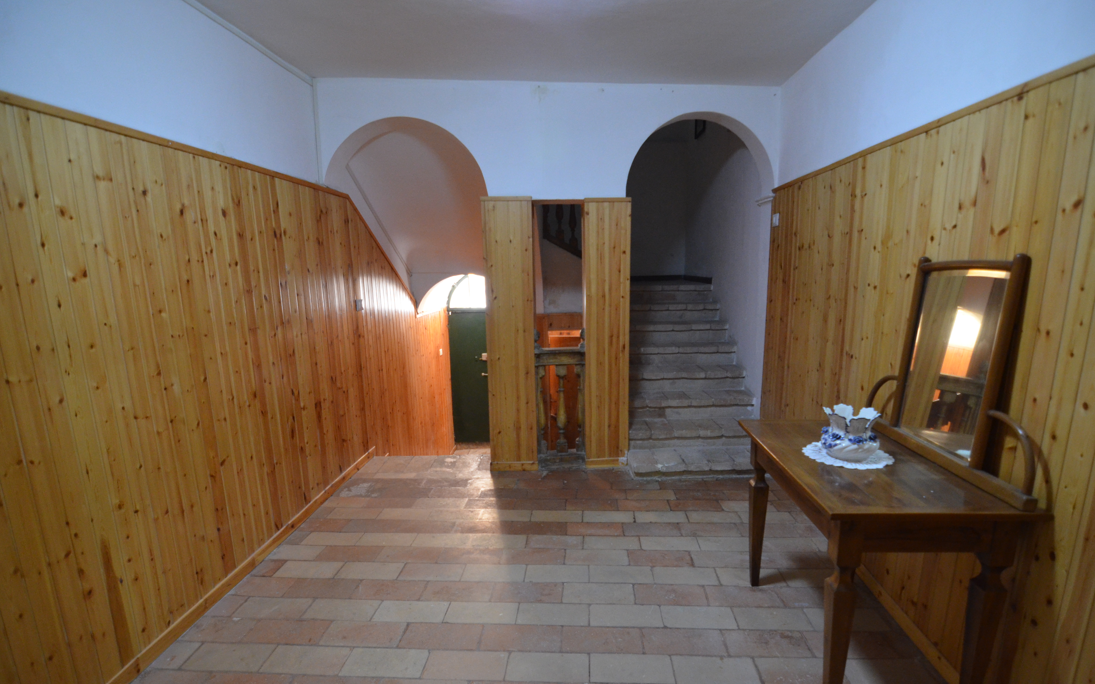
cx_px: 558
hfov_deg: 92.6
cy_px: 377
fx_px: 523
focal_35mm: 18
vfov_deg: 66.2
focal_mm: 11
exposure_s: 1/30
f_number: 2.8
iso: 1800
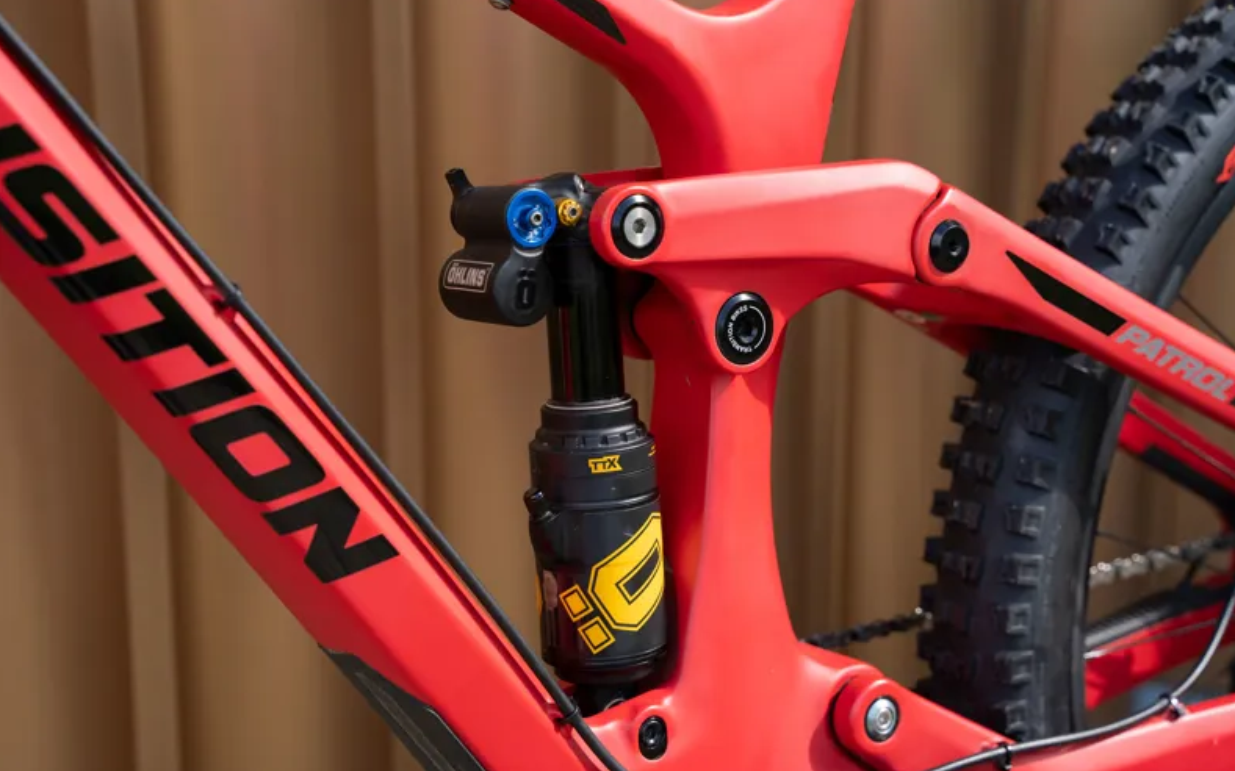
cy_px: 384
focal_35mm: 63
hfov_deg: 32.5
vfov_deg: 20.6
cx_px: 623
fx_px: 2120
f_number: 5
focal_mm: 61
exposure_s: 1/1000
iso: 800
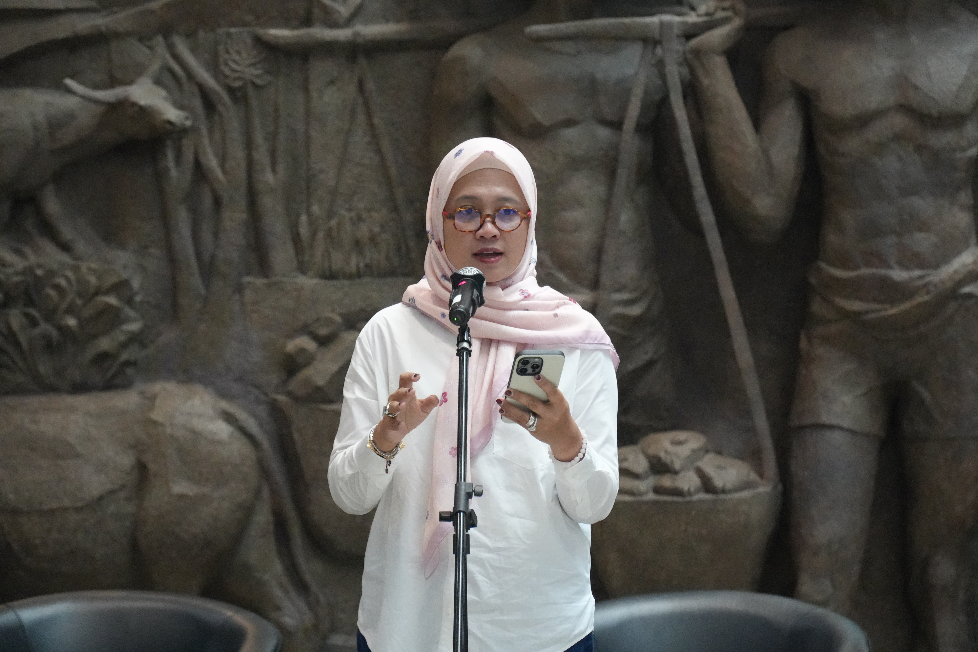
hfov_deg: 13.6
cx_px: 489
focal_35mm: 152
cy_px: 326
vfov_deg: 9.1
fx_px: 4114
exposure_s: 1/160
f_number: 4
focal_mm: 101
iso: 5000
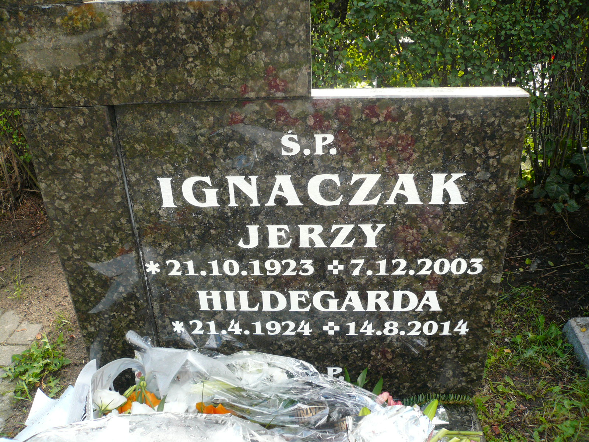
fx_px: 476
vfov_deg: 49.7
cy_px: 221
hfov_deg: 63.4
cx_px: 294
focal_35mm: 28
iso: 100
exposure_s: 1/80
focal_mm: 4.6
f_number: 2.8
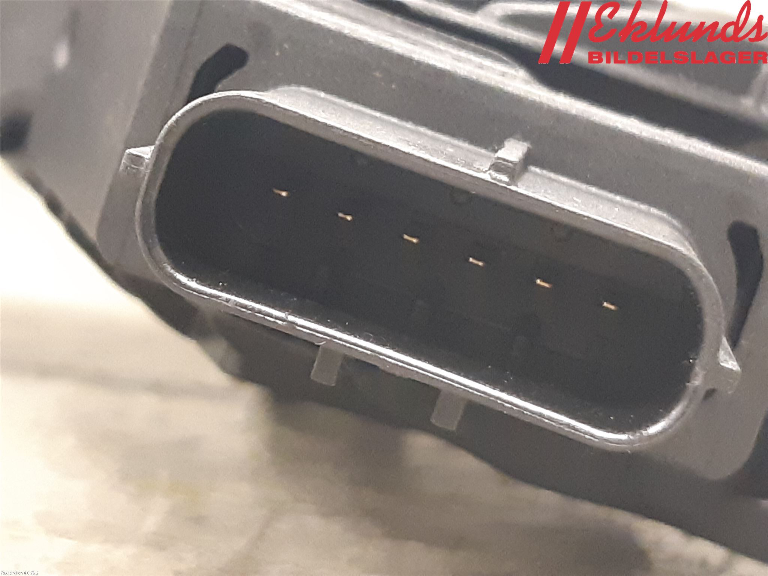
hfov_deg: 67.3
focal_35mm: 26
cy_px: 288
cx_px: 384
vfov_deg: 53.1
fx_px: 577
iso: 400
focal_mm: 3.93
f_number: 1.7
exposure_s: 1/25
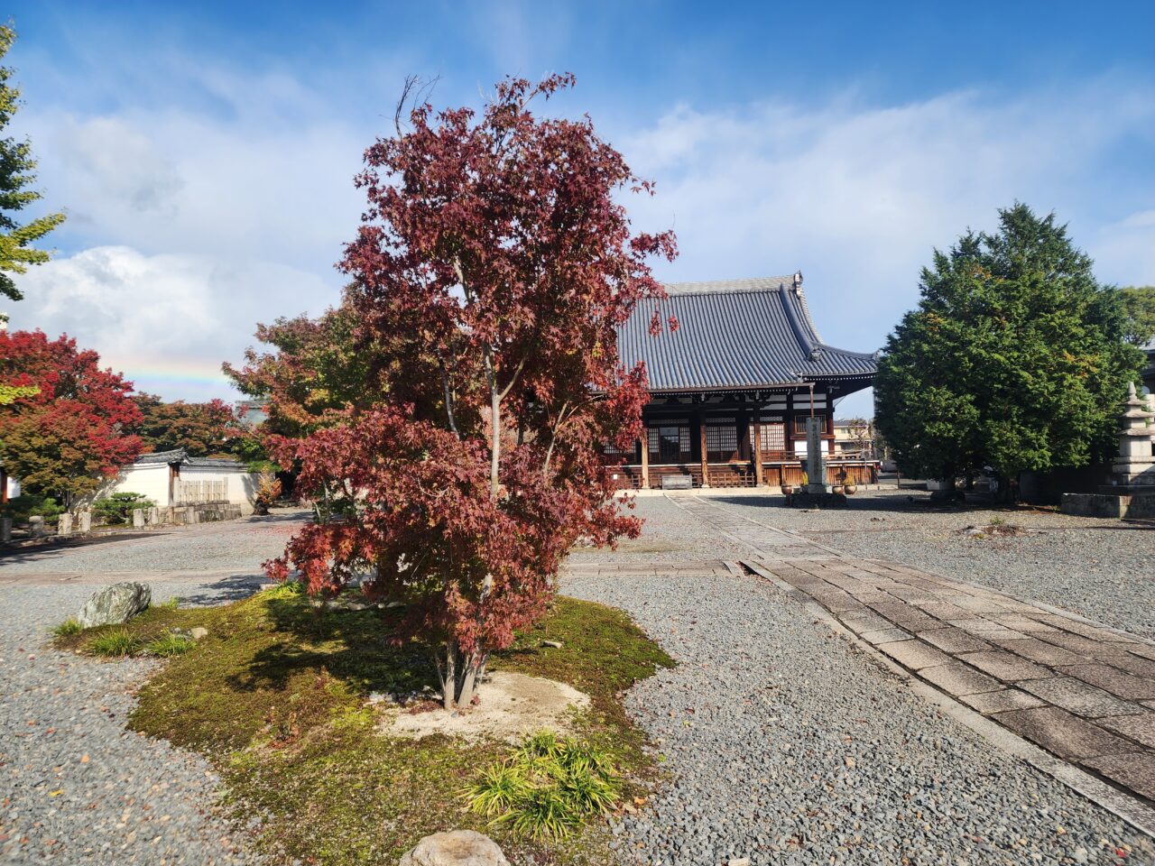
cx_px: 578
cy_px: 433
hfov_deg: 73.9
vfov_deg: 58.9
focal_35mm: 23
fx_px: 767
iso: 12
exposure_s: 1/854
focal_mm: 6.4
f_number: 1.8
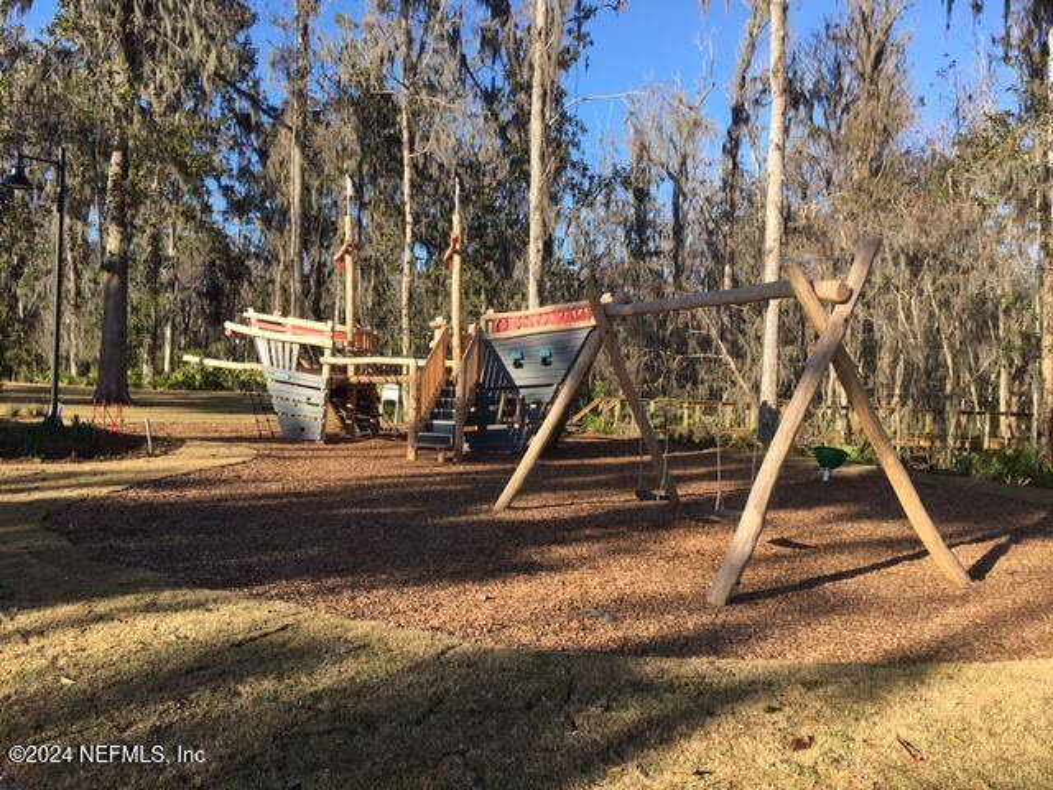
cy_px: 395
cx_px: 526
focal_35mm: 29
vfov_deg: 48.2
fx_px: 882
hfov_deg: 61.7
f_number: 2.2
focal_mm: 4.15
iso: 25
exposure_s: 1/732
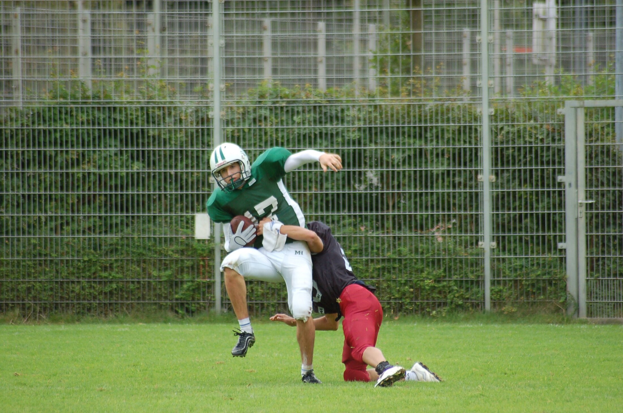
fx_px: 6218
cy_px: 206
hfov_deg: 5.7
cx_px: 312
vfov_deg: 3.8
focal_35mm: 360
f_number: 5.3
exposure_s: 1/500
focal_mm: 240
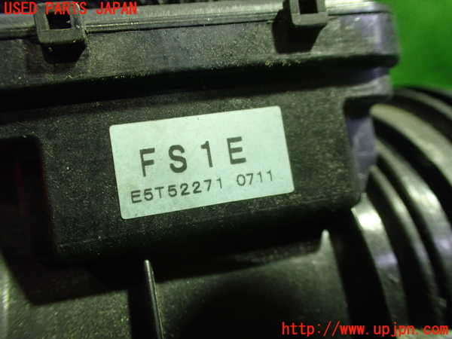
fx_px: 392
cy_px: 170
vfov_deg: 46.8
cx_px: 226
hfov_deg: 60.0
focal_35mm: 30
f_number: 2.3
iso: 800
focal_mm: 5.4
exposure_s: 1/60
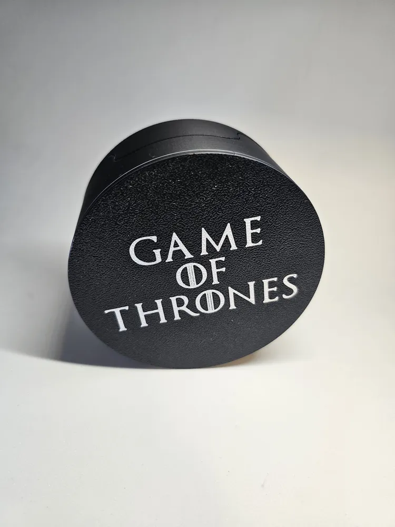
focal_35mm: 23
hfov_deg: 58.9
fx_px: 350
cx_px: 198
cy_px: 264
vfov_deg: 73.9
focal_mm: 6.3
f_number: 1.7
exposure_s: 1/50
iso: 50
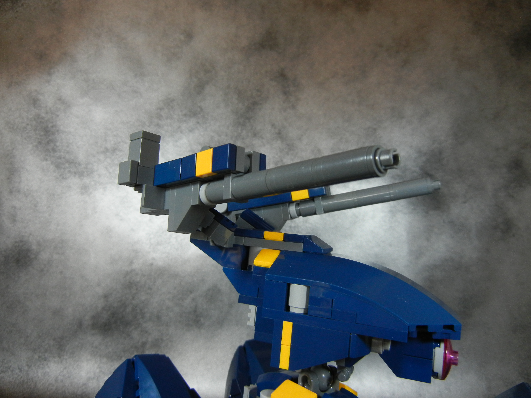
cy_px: 199
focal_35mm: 30
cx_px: 266
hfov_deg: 60.0
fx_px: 460
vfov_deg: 46.8
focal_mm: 5.4
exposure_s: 1/107
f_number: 3.5
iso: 400
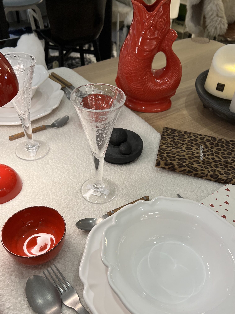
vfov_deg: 54.9
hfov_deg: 42.9
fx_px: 299
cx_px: 107
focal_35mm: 33
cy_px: 189
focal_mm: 5.7
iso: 125
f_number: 1.5
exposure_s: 1/100
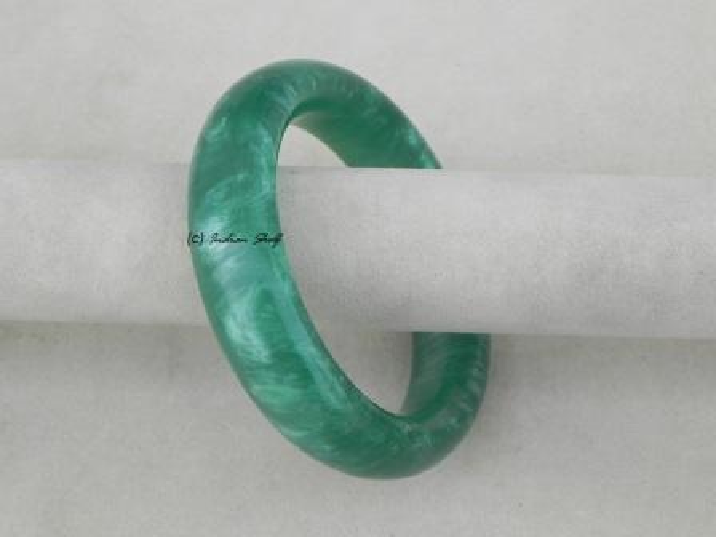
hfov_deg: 26.0
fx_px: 1551
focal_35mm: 75
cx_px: 358
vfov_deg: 19.6
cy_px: 268
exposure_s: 1/235
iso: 160
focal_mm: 13.4
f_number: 5
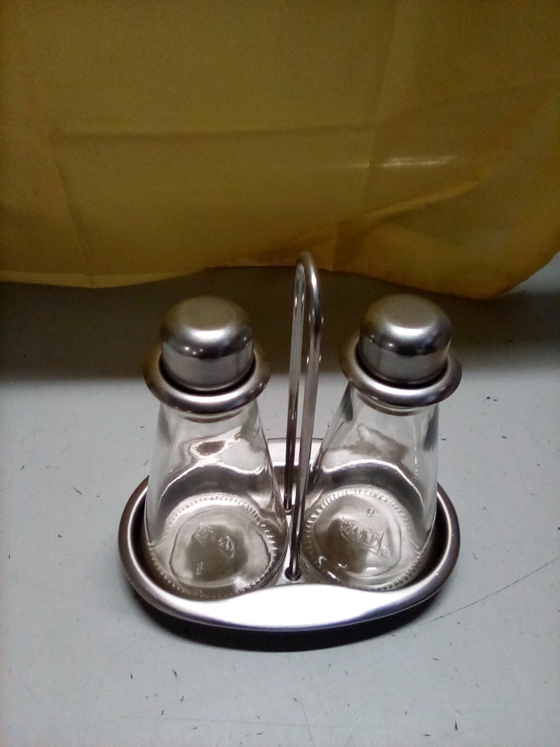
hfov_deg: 49.7
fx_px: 604
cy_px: 374
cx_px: 280
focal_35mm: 28
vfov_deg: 63.4
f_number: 2.2
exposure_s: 1/25
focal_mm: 2.27
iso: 134
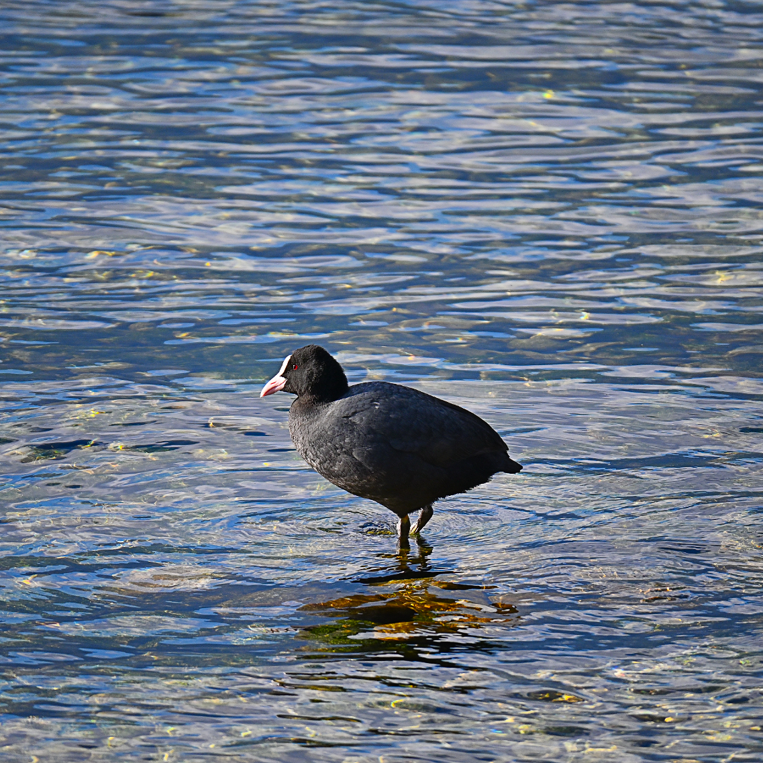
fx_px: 13416
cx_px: 354
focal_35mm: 538
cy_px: 429
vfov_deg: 3.3
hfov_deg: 3.3
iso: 320
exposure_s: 1/1000
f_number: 6.3
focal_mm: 250
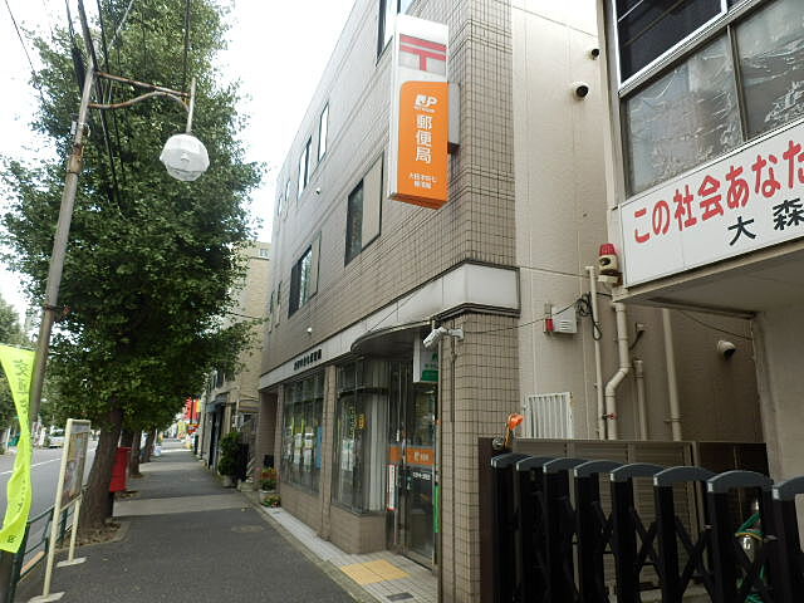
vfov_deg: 56.8
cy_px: 302
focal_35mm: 24
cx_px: 402
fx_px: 557
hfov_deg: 71.6
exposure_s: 1/250
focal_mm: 4.2
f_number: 3
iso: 80
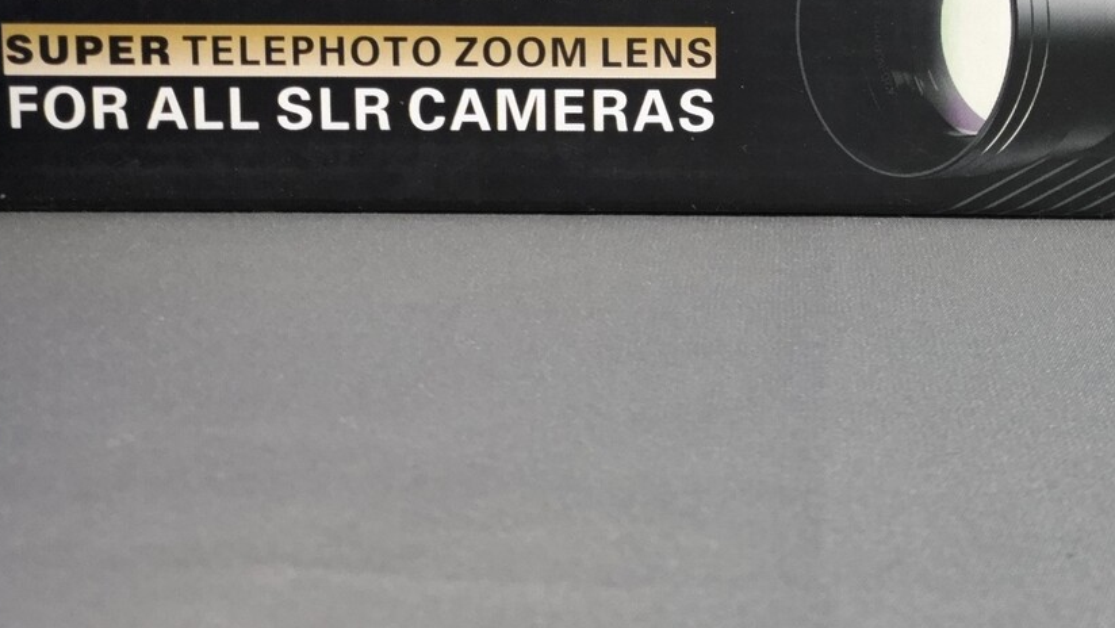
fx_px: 1627
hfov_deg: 37.3
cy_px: -84
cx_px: 781
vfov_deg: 20.7
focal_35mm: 55
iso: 886
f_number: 1.79
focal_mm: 4.8
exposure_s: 1/33
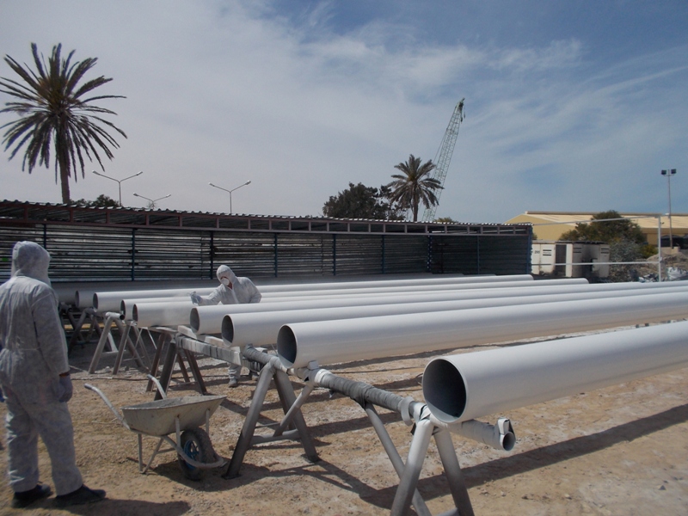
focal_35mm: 29
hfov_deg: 61.7
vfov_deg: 48.2
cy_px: 258
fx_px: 576
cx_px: 344
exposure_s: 1/400
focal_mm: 4.1
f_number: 9.3
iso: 80
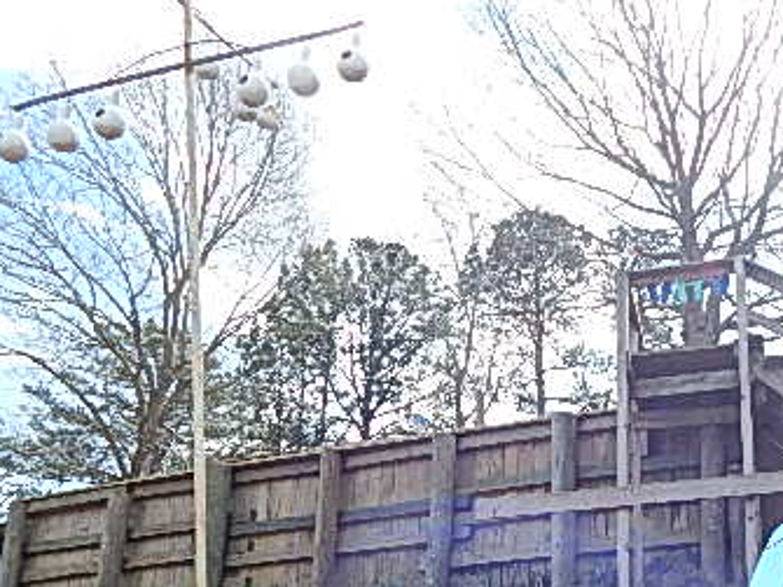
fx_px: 950
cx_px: 629
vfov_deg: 33.4
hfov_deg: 42.7
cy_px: 461
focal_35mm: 42
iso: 125
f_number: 3
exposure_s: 1/1000
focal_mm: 4
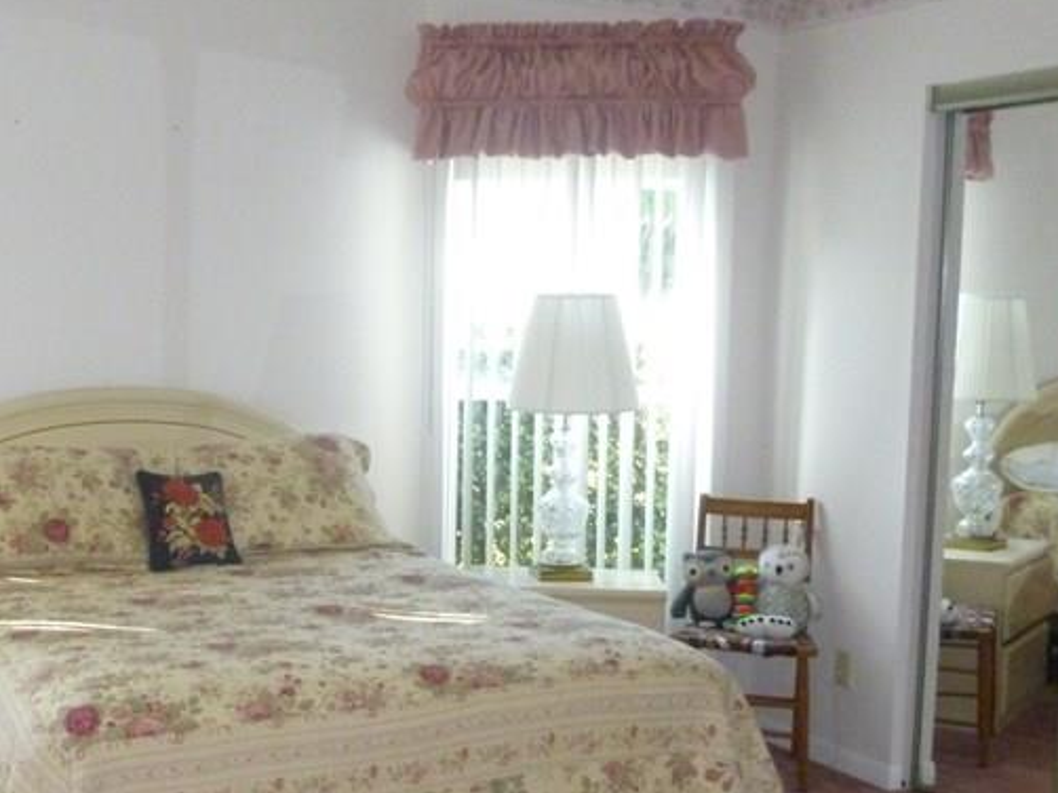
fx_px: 1558
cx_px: 234
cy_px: 491
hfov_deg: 36.4
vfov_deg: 28.4
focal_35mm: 51
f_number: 3.1
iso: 500
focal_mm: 4.5
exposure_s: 1/60
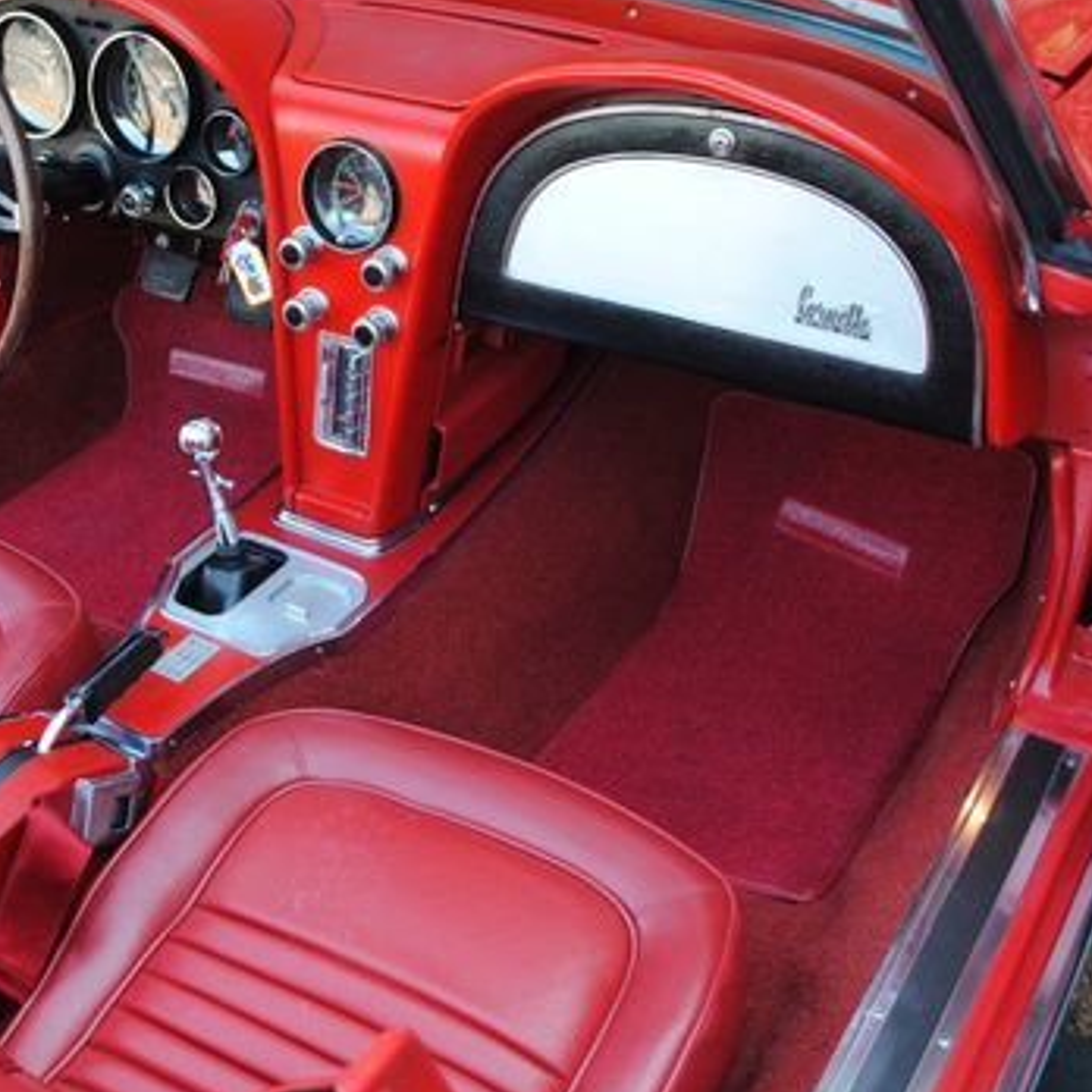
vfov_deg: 36.1
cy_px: 522
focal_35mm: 47
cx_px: 370
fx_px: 1677
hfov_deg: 35.7
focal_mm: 20
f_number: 4
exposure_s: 1/60
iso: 200
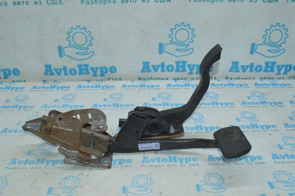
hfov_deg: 53.2
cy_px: 98
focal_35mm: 36
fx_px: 295
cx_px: 148
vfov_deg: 36.8
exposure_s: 1/60
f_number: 25
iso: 6400
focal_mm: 24
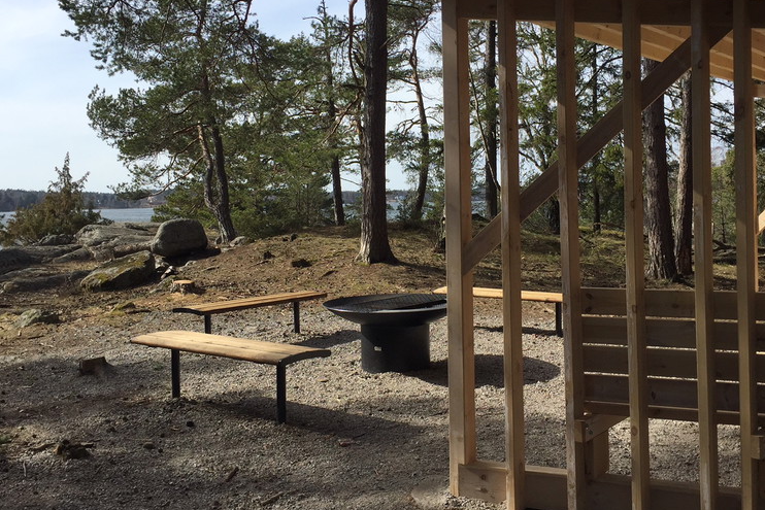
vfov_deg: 34.1
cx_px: 396
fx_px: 829
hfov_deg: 49.5
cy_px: 202
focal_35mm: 39
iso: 32
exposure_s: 1/1412
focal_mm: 4.15
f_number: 2.2
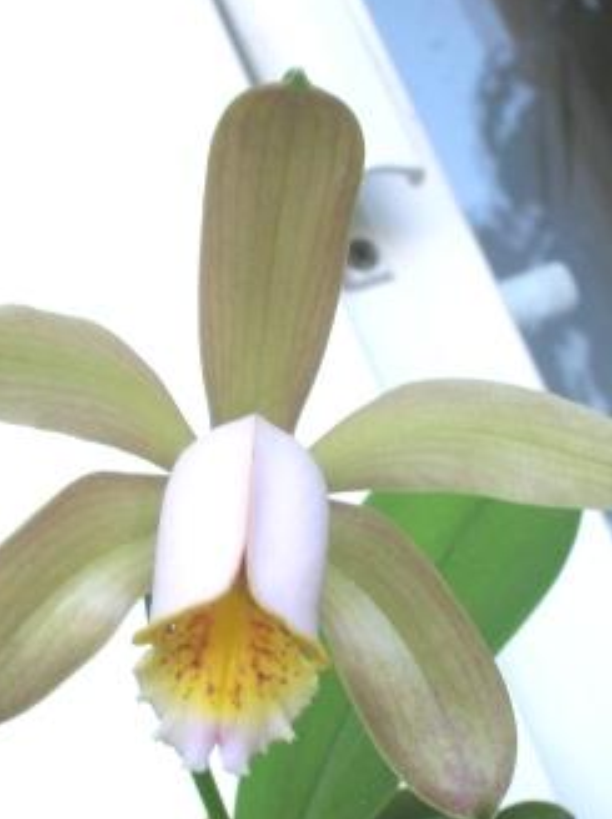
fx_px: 2033
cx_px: 274
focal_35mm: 86
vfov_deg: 22.7
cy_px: 544
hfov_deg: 17.1
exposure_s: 1/30
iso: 50
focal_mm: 10.4
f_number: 6.1
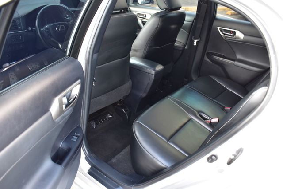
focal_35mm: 32
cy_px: 94
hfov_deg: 59.5
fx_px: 247
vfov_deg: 41.7
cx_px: 142
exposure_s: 1/15
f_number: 6.3
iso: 450
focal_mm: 21
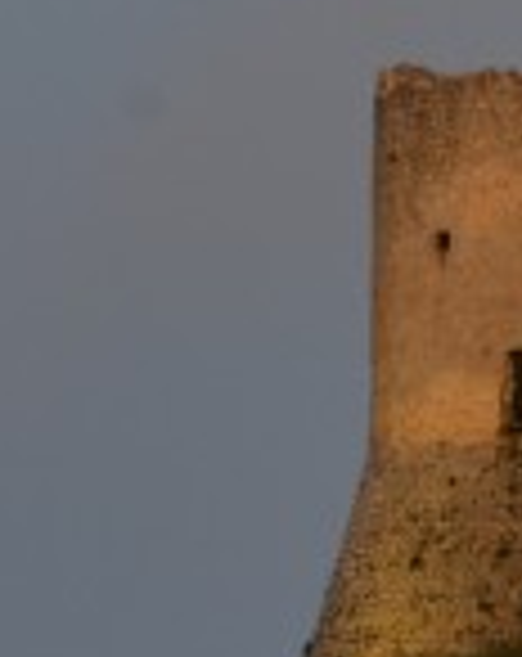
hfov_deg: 2.9
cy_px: 936
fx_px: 10201
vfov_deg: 3.7
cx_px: 351
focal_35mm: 526
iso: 100
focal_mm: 85
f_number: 7.1
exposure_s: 1/5
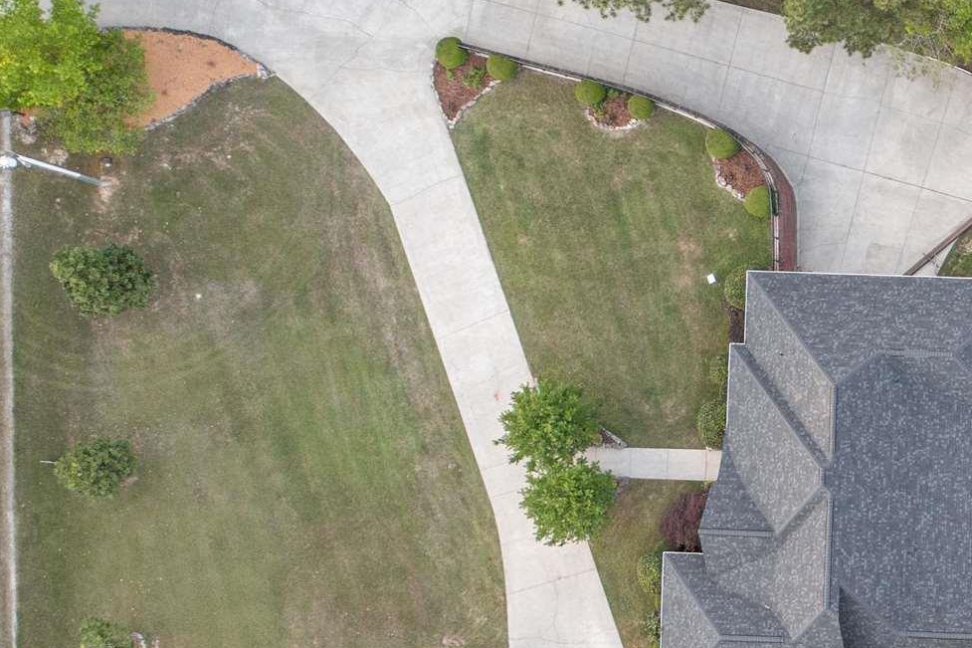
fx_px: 2375
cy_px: 531
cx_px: 1434
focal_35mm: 88
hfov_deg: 20.1
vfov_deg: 15.4
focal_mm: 10.26
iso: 100
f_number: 2.8
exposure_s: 1/20
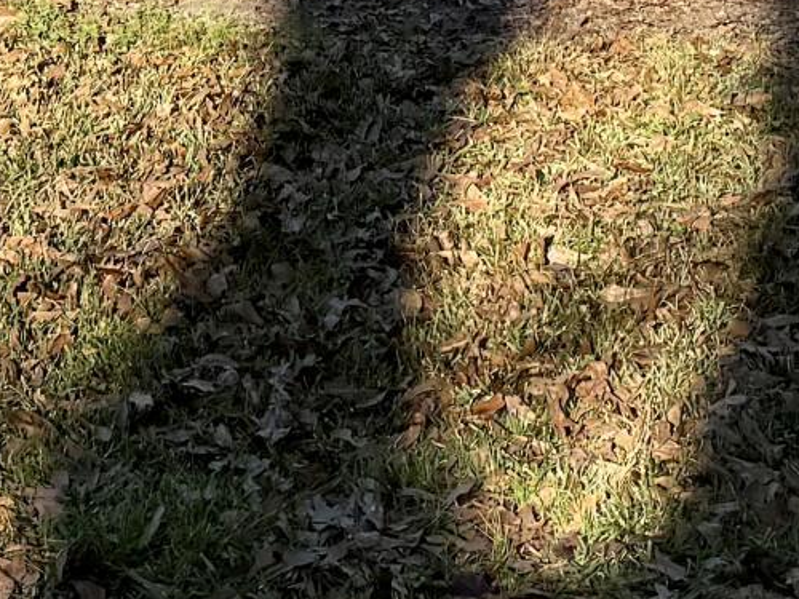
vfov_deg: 9.3
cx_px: 358
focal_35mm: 144
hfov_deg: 13.7
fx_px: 3324
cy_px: -808
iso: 80
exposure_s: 1/2415
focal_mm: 6.76
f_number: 1.78
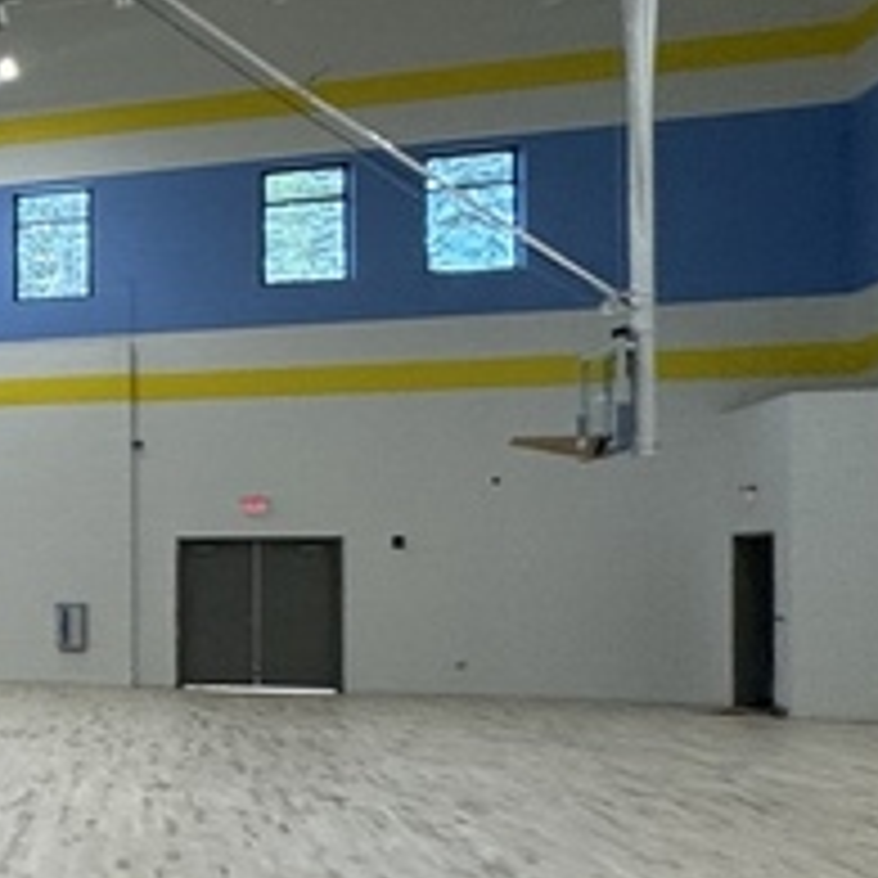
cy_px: 549
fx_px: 1865
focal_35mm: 65
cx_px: -1153
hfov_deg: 15.7
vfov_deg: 26.4
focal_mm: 2.22
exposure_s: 1/120
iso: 80
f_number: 2.2
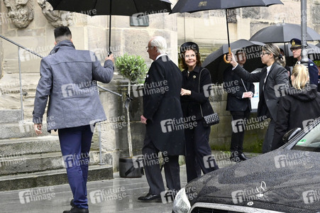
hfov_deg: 28.9
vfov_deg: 19.4
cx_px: 160
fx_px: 622
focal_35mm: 70
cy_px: 106
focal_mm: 70
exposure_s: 1/640
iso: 3200
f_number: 10
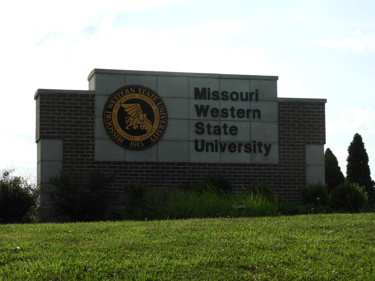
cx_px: 188
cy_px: 140
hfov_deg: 23.0
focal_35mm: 85
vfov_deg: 17.4
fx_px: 921
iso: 100
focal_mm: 15.2
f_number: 4.5
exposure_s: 1/1000
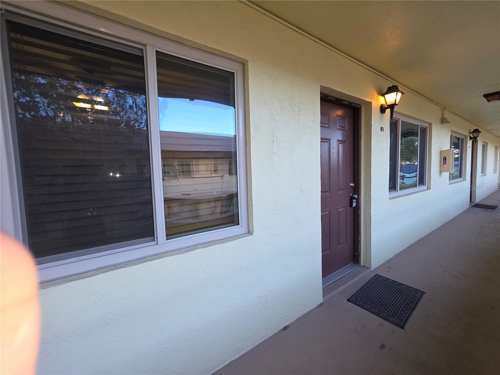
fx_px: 188
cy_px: 188
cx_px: 250
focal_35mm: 13
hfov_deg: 106.2
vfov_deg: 89.9
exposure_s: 1/60
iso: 32
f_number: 1.9
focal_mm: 2.2
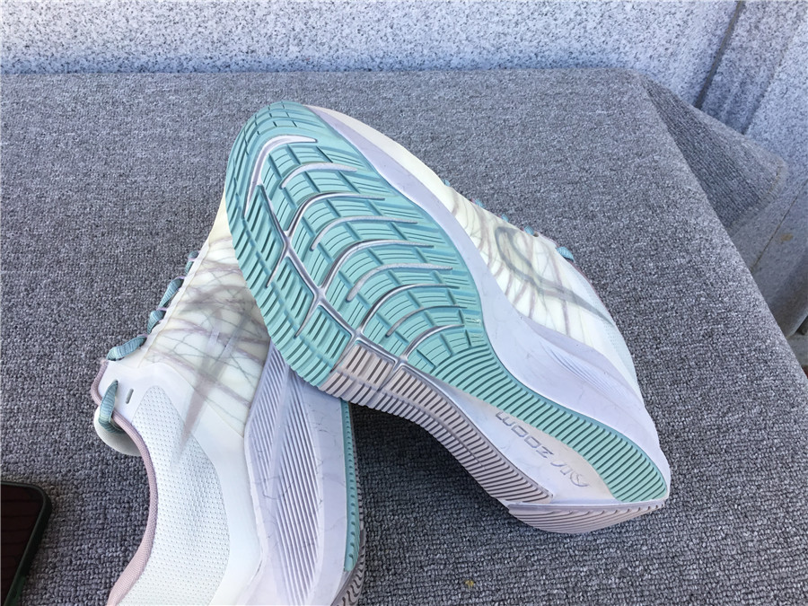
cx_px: 404
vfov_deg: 45.4
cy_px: 303
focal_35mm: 31
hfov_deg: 58.4
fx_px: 724
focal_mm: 3.3
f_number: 2.4
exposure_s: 1/100
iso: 25
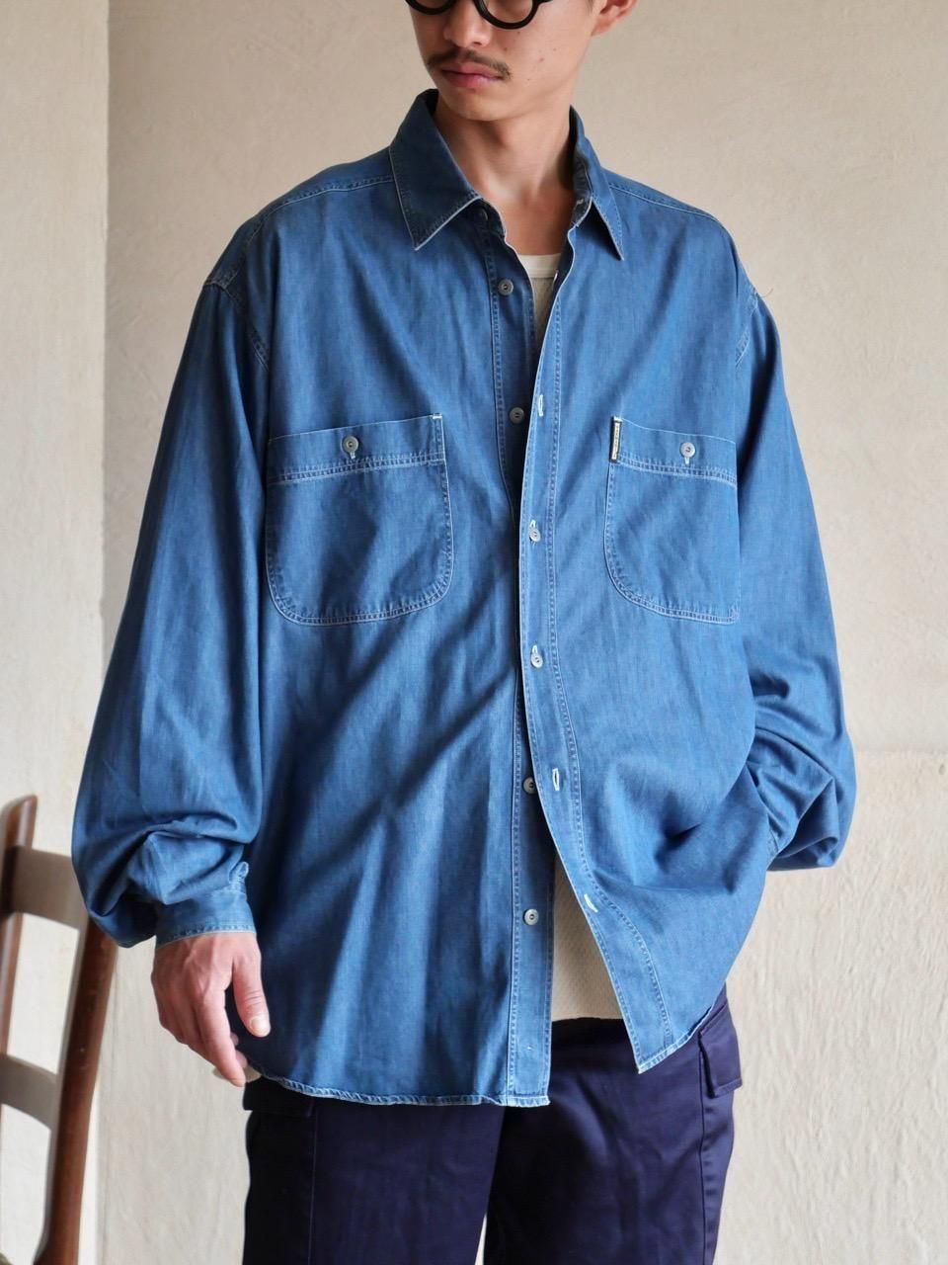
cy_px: 632
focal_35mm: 92
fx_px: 3359
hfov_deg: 16.1
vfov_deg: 21.3
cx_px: 474
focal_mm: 46
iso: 1250
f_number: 3.9
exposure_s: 1/100
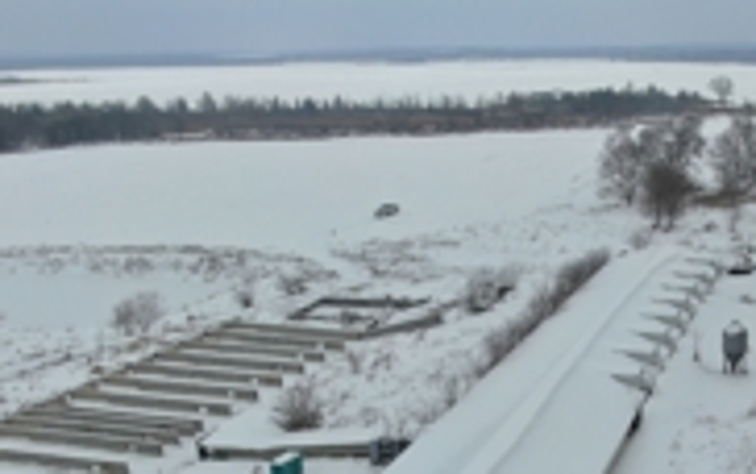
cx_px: 577
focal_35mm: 56
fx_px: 1155
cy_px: 441
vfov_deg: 22.5
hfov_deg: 35.4
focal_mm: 4.39
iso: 100
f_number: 2.8
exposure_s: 1/640
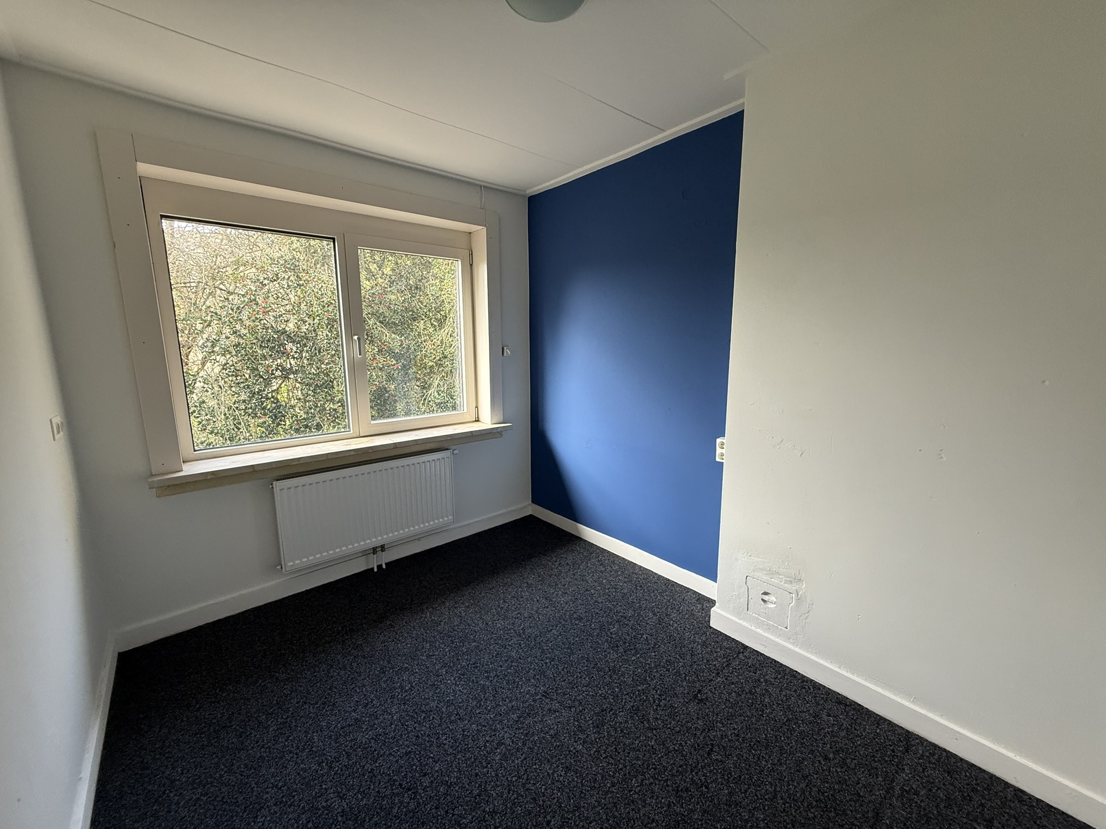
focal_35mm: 14
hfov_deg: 102.1
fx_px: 447
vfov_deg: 85.7
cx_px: 553
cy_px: 414
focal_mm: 2.22
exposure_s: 1/99
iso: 200
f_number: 2.2
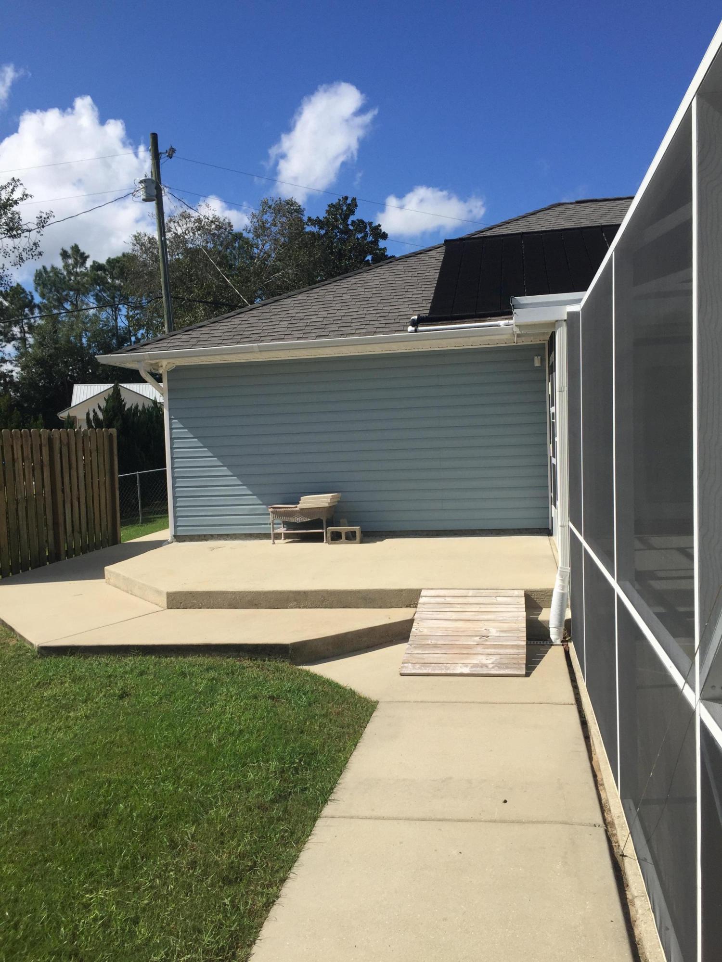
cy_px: 481
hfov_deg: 48.2
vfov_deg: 61.7
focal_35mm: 29
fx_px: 806
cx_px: 361
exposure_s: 1/3049
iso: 32
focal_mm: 4.15
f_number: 2.2
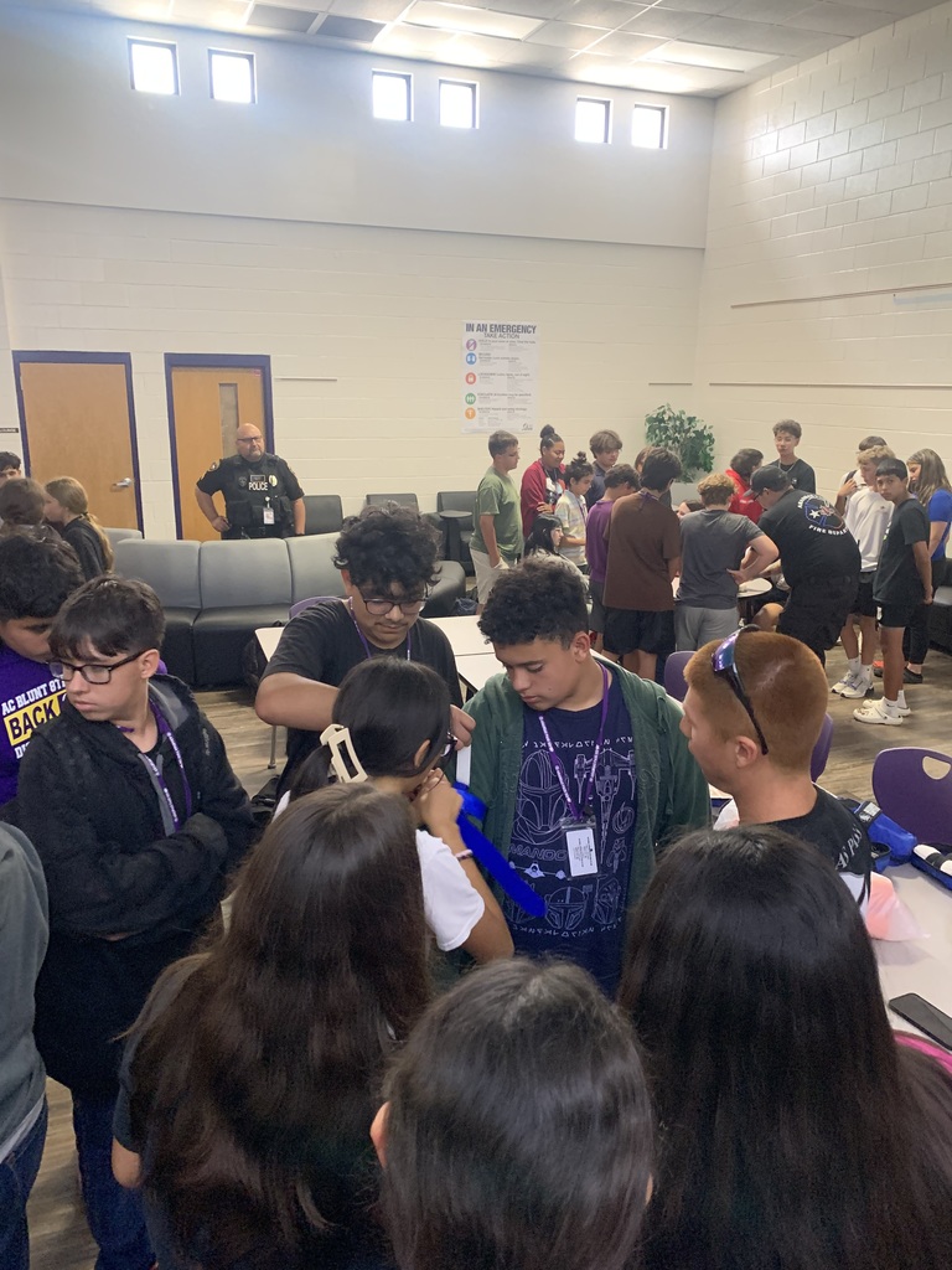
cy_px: 635
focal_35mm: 26
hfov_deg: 53.1
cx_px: 476
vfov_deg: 67.3
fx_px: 953
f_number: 1.8
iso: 400
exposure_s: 1/45
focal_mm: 4.25
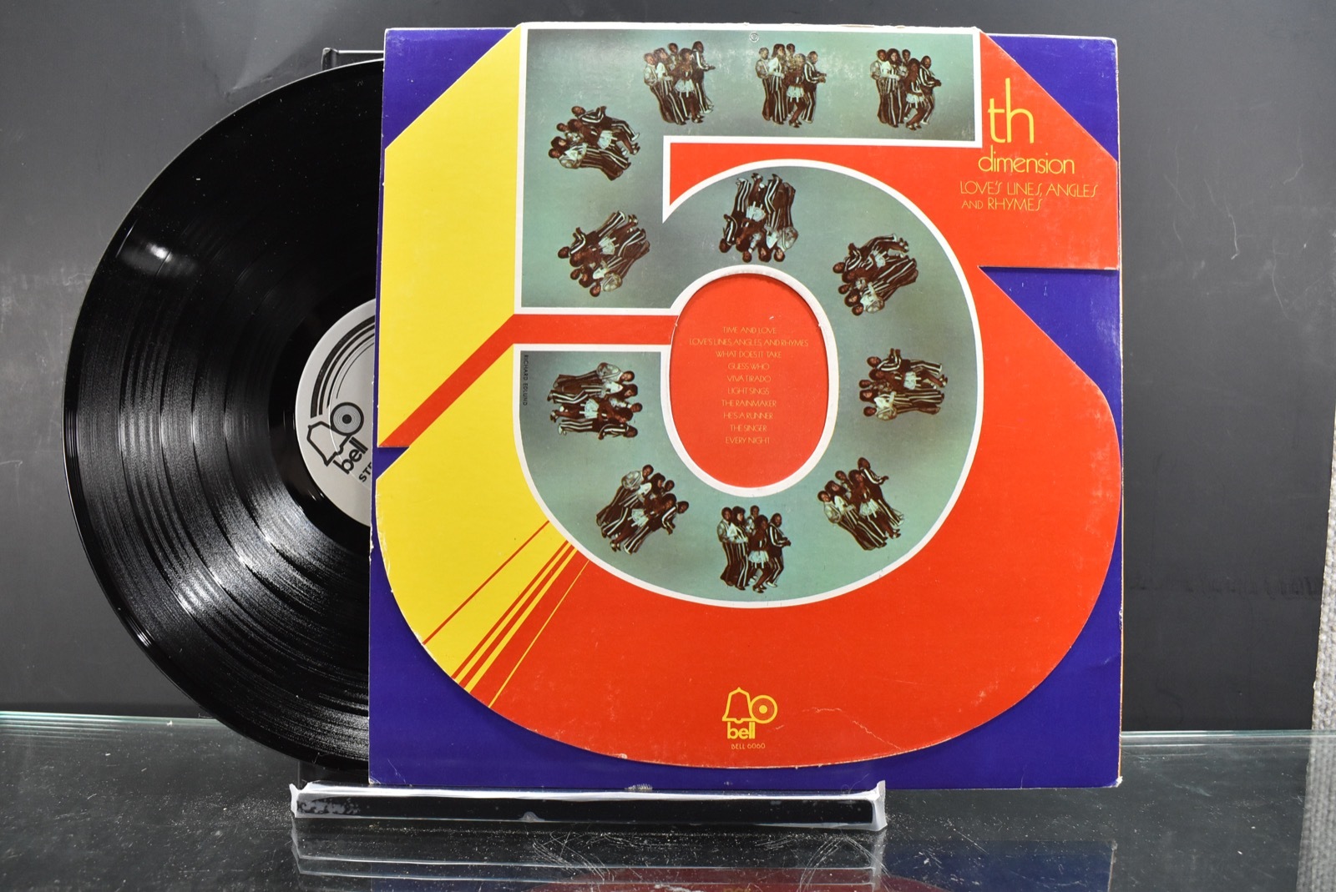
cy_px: 446
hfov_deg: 61.9
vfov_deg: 43.7
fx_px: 1114
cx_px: 668
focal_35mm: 30
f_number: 6.3
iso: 1600
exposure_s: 1/250
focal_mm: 20
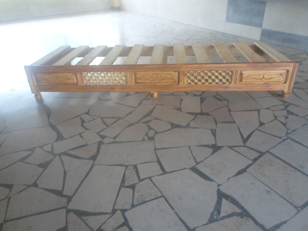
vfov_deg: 54.9
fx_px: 222
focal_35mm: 25
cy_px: 116
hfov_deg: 69.4
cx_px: 154
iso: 120
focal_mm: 4.5
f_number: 2.5
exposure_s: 1/30
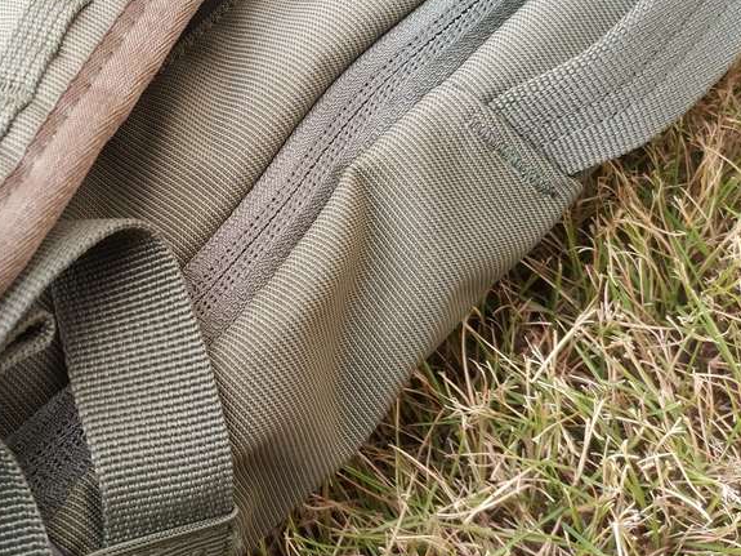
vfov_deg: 25.5
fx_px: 1220
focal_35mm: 57
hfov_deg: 32.7
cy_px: 177
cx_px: 129
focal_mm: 4.5
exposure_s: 1/33
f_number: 2
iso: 187
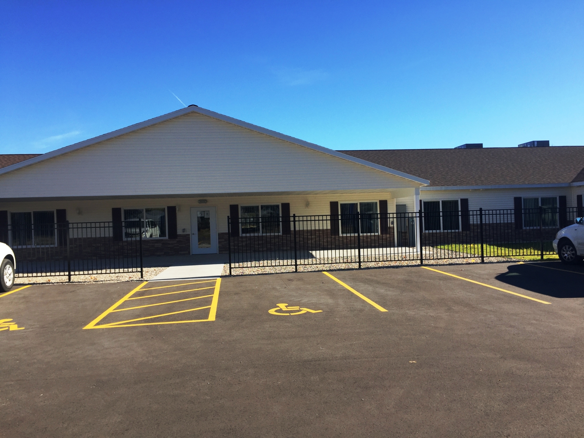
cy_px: 219
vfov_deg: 48.2
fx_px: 489
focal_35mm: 29
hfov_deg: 61.7
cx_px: 292
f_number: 2.2
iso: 32
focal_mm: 4.15
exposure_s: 1/1412
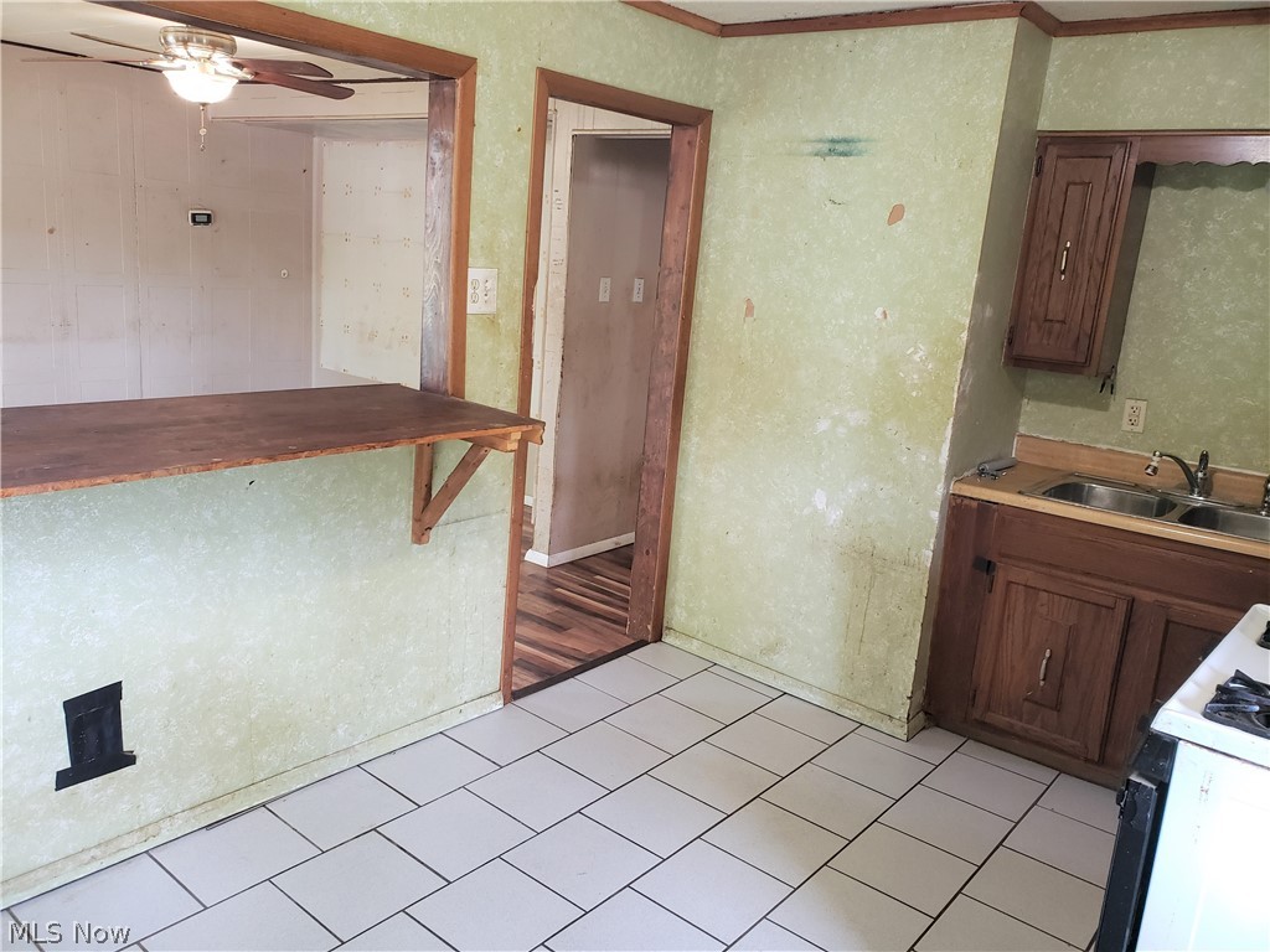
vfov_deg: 53.1
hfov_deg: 67.3
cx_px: 635
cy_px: 476
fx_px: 954
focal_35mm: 26
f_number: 2.4
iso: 250
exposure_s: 1/40
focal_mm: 4.3
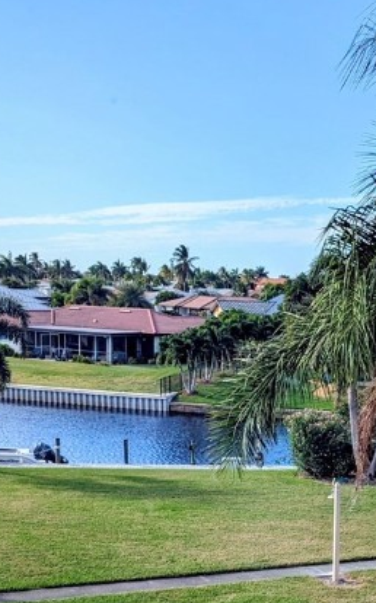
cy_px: 516
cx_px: 328
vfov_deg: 31.3
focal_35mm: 63
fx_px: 1035
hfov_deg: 20.2
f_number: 1.85
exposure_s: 1/1244
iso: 46
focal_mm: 6.81
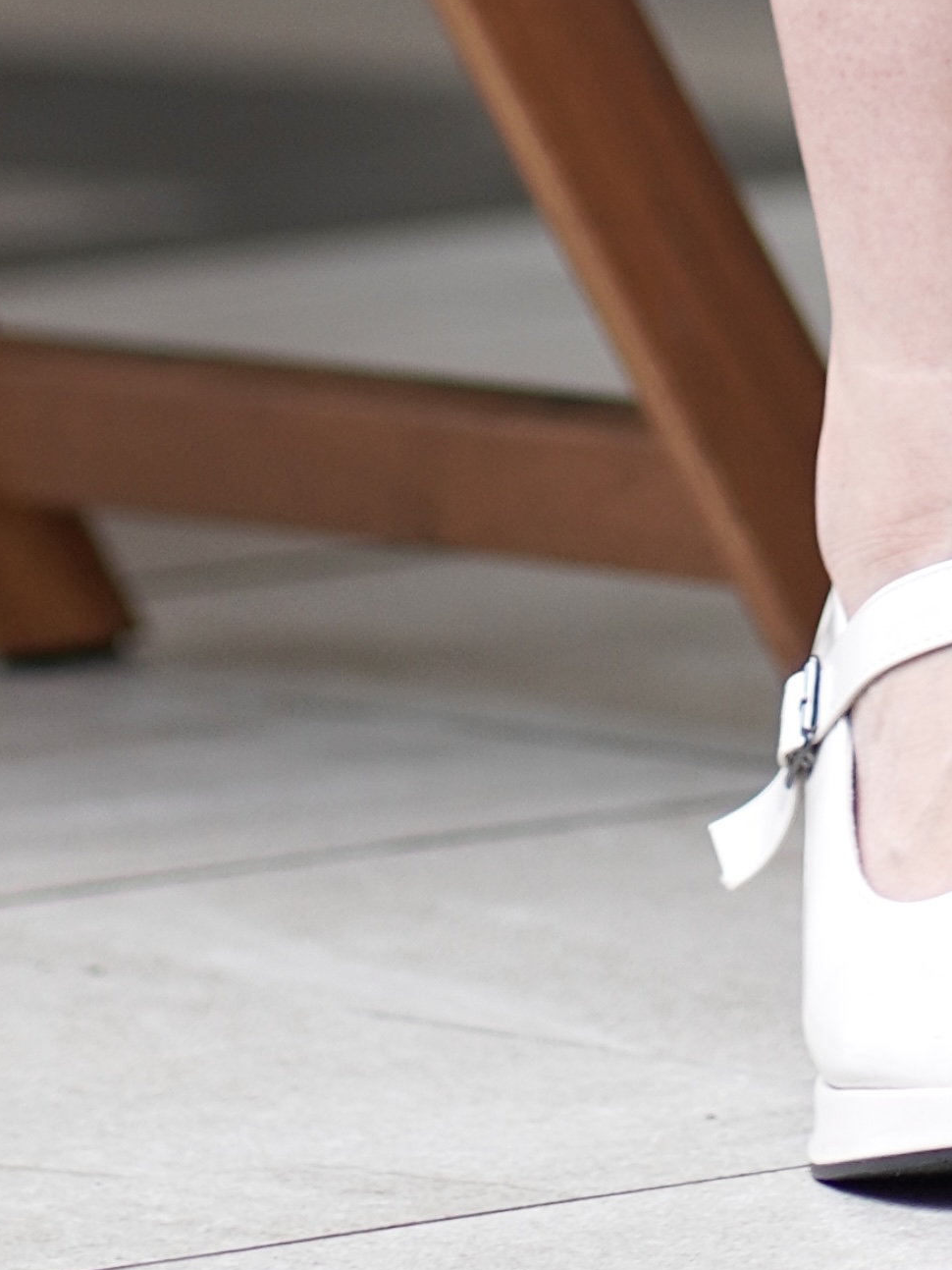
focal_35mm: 536
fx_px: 19655
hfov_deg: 2.8
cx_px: 1185
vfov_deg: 3.7
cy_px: -1456
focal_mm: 85
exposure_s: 1/200
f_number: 1.8
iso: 100
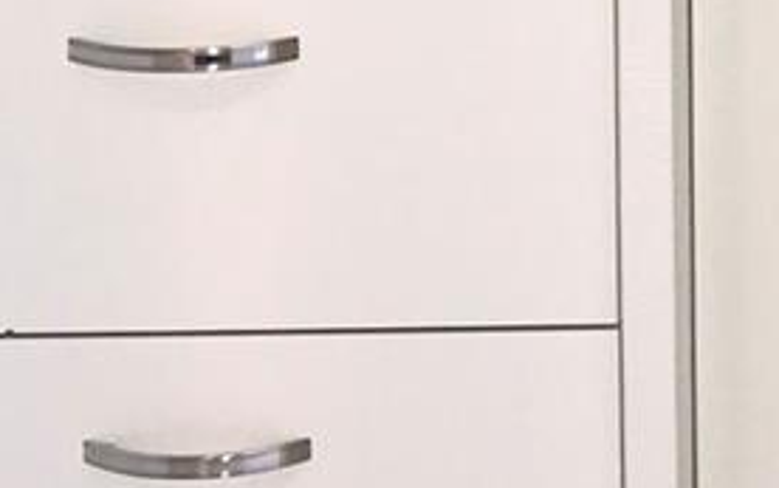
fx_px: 2741
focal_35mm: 129
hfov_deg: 15.6
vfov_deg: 9.6
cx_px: 946
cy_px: -406
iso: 20
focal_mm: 3.99
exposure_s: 1/34
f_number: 1.8
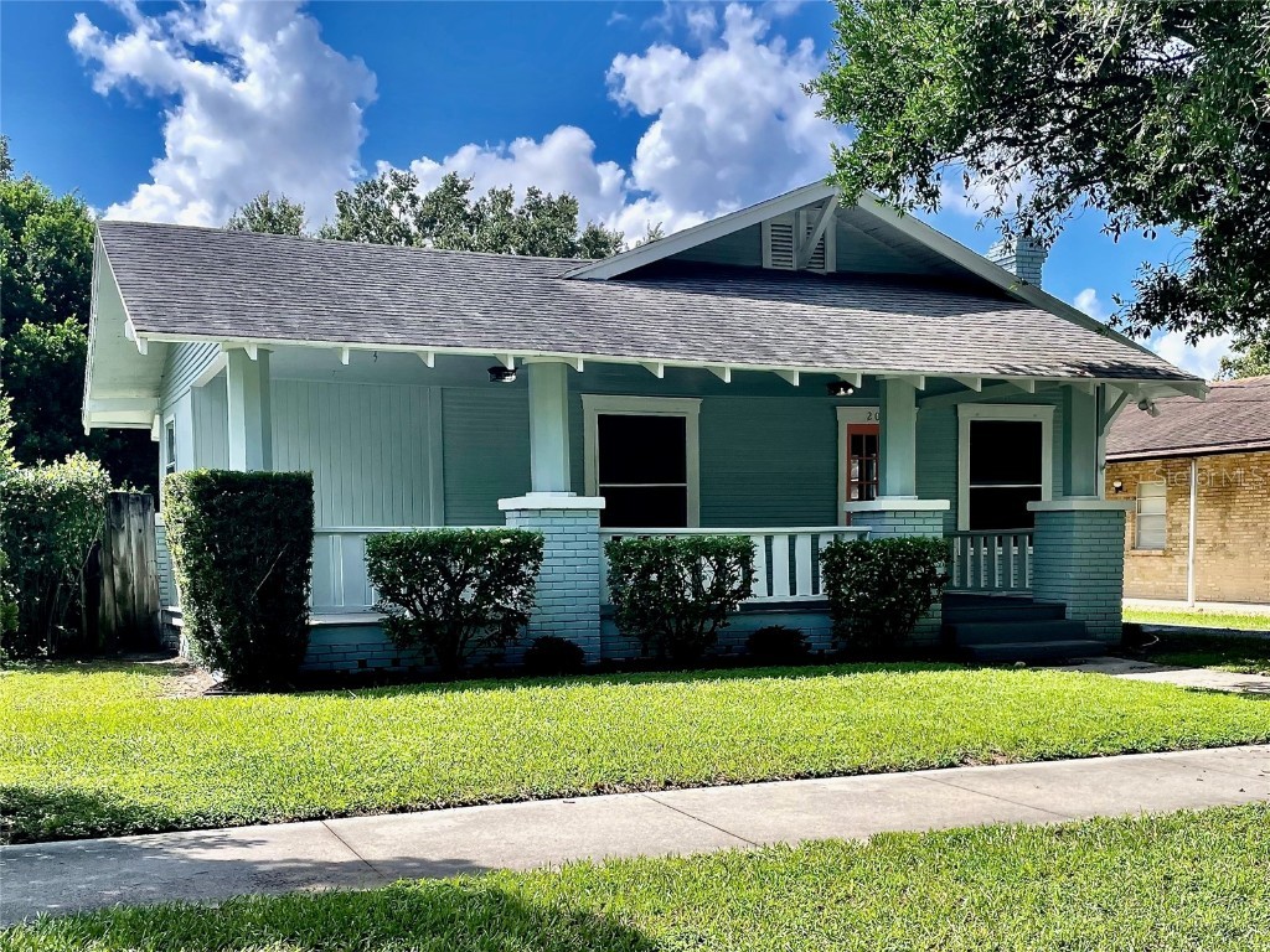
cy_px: 476
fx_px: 954
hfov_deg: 67.3
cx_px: 635
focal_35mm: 26
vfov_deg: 53.1
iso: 32
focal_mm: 4.2
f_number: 1.6
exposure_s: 1/2174
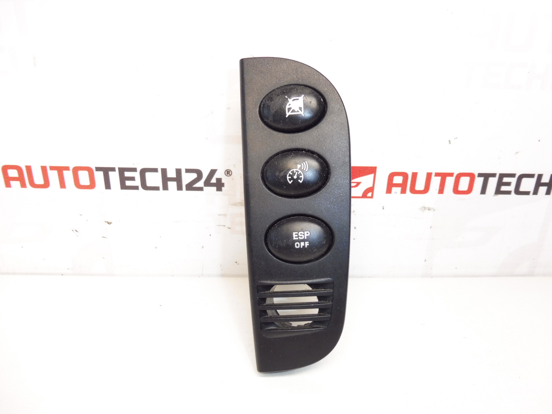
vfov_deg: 56.8
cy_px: 207
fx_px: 383
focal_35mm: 24
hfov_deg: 71.6
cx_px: 276
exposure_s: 1/80
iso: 200
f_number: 3.5
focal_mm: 4.3
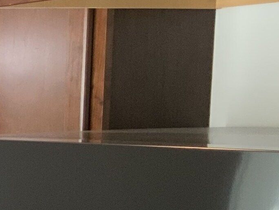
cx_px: -280
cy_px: 309
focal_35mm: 130
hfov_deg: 13.1
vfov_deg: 11.0
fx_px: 1048
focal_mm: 3
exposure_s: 1/60
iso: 80
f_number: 1.8
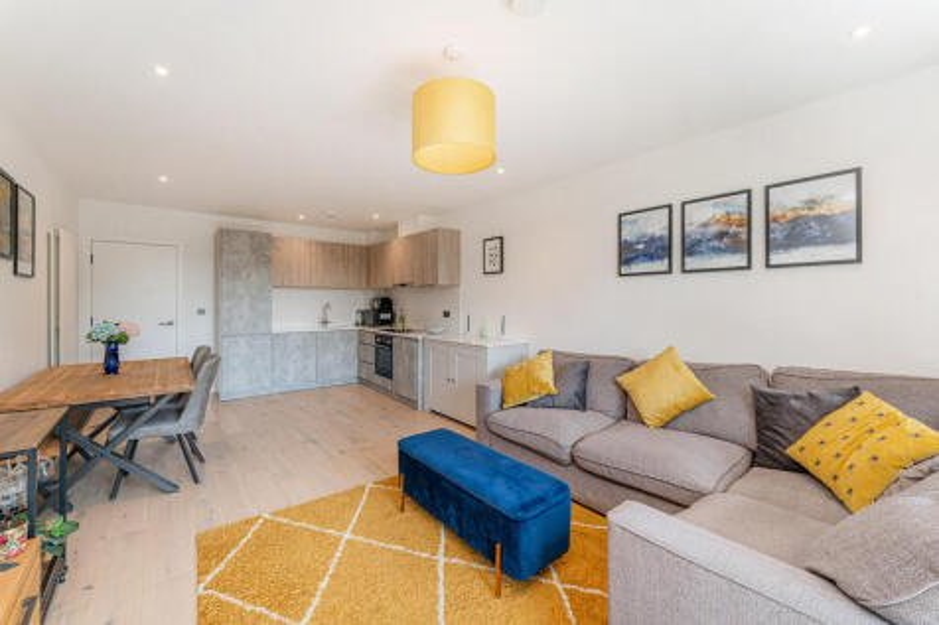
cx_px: 470
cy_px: 312
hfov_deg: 104.3
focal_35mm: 14
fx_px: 365
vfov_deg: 81.2
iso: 500
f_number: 9
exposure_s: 1/50
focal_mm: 14
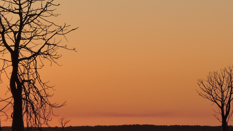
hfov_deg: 5.3
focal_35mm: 407
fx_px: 2515
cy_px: 36
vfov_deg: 3.0
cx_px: -6
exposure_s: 1/320
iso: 100
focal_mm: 30.5
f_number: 5.2
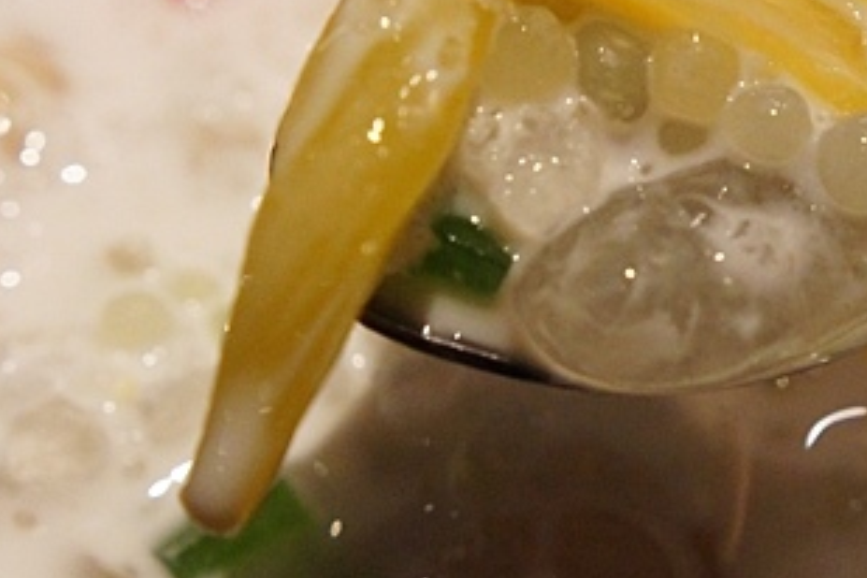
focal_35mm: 135
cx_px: 659
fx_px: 3262
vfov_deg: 10.1
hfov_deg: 15.1
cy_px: 262
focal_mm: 31
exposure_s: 1/30
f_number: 5.6
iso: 1600
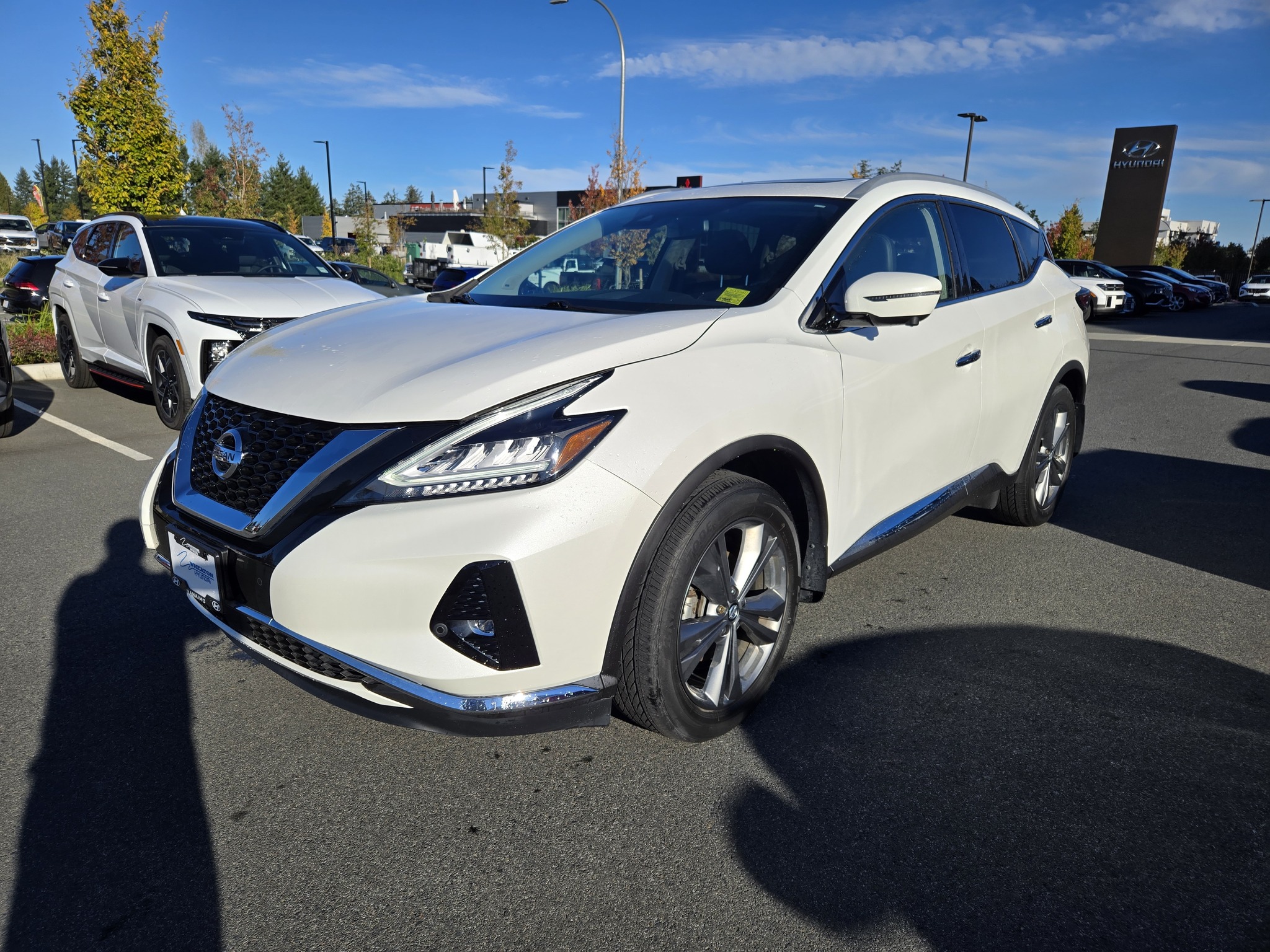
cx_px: 635
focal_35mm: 23
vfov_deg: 58.9
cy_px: 476
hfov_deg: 73.9
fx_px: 844
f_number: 1.8
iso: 25
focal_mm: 5.4
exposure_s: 1/2993
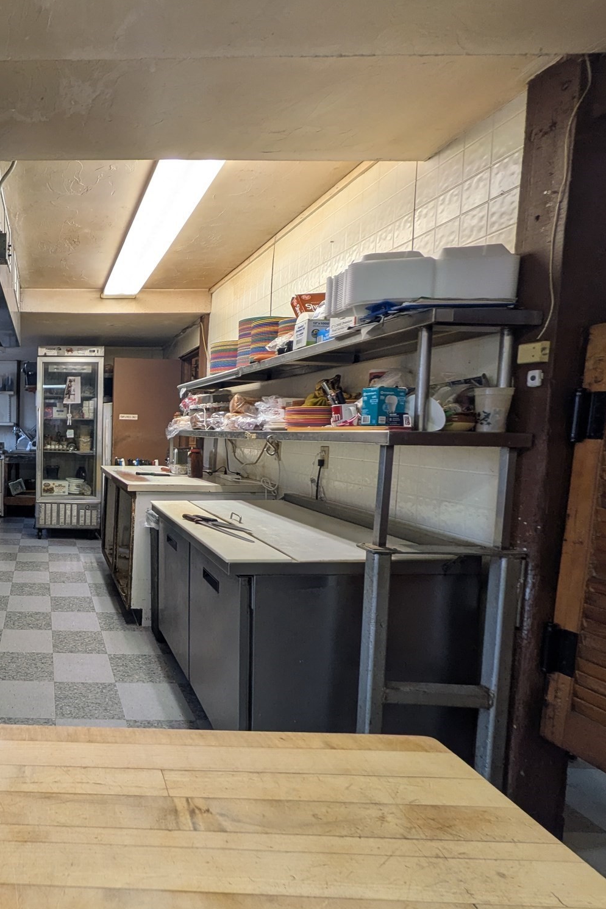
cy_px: 465
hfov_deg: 52.0
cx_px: 27
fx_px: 505
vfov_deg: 84.0
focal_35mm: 20
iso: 52
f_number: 2.2
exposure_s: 1/40
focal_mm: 1.83
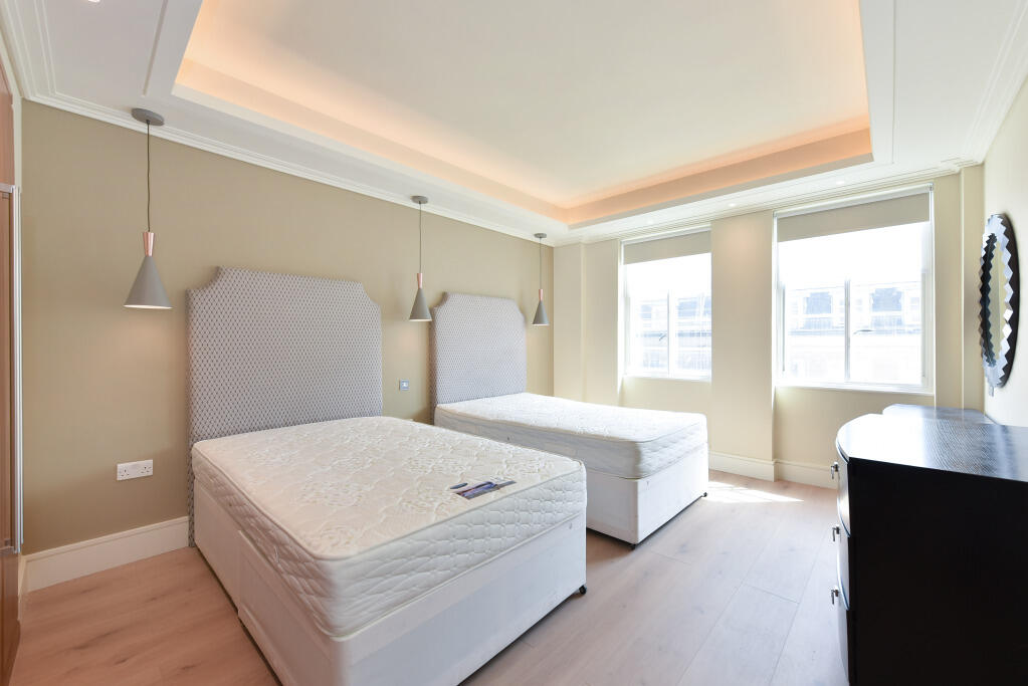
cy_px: 343
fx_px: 400
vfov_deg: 81.3
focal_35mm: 14
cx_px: 514
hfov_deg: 104.2
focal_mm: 14
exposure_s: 1/30
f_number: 10
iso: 200
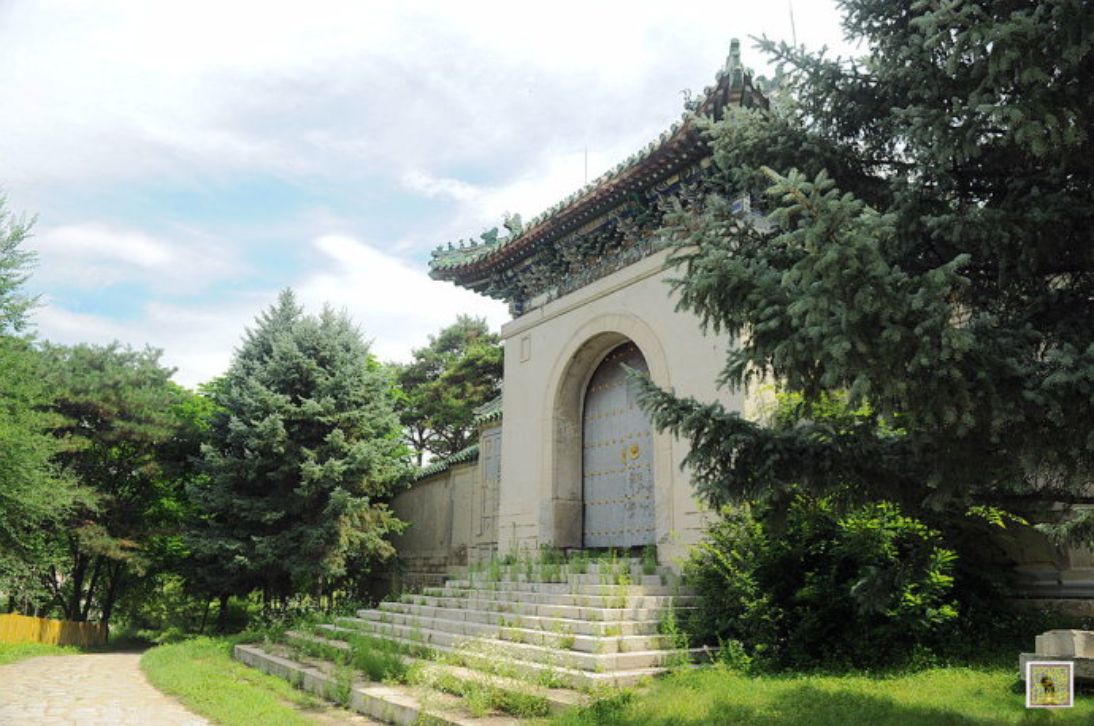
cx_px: 547
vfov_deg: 53.0
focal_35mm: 24
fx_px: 728
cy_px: 363
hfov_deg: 73.8
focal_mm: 24
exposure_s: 1/160
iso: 320
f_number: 6.3
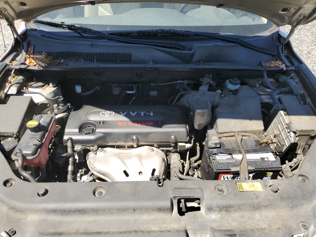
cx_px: 158
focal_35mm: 26
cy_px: 118
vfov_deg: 53.1
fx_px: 237
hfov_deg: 67.3
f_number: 1.5
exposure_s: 1/1000
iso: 50
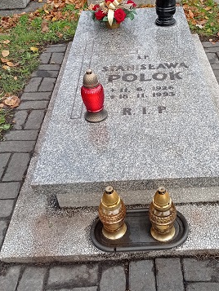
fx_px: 379
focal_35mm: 45
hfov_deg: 32.0
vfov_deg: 41.8
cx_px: 138
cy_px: 109
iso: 102
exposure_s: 1/494
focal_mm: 4.74
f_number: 1.79
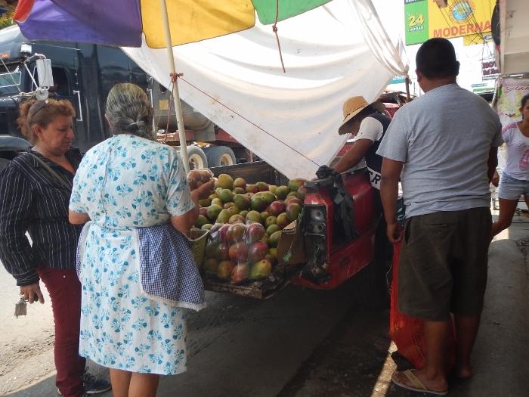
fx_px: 428
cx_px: 264
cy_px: 198
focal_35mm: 28
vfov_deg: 49.7
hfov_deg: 63.4
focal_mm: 5
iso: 125
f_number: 3.9
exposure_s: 1/320
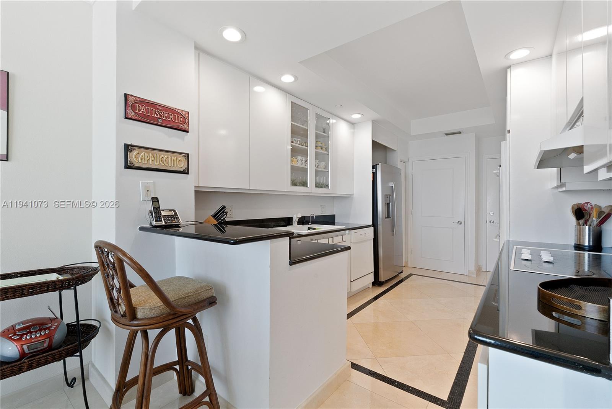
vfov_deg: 73.8
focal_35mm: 16
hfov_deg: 96.7
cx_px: 306
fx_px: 272
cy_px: 204
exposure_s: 1/8
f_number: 13
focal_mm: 16
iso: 640
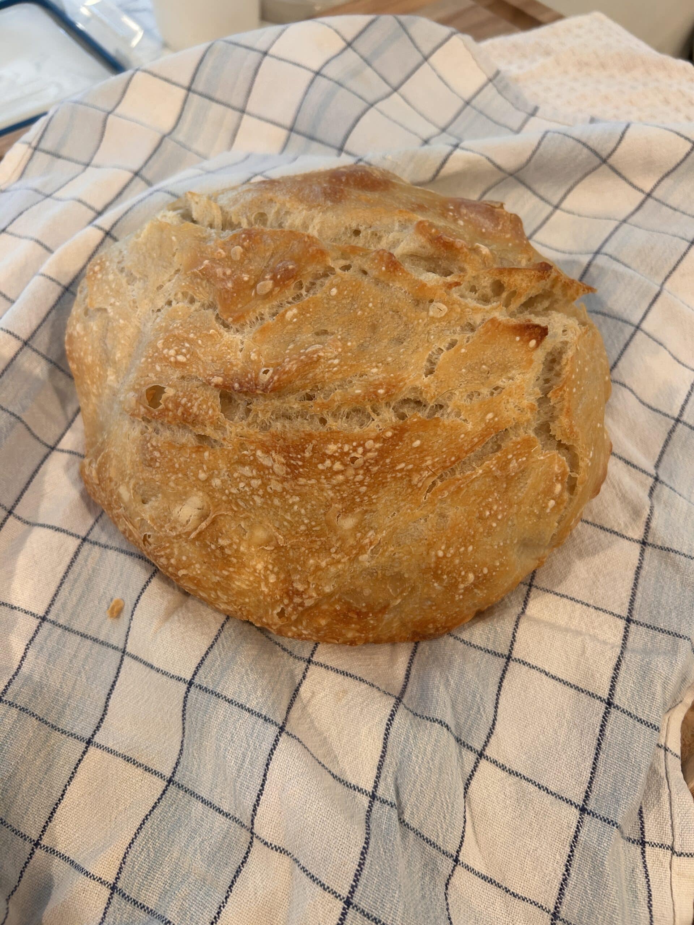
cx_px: 347
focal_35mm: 26
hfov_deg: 53.1
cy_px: 462
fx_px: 695
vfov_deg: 67.3
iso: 125
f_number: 1.5
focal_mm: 5.7
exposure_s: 1/60
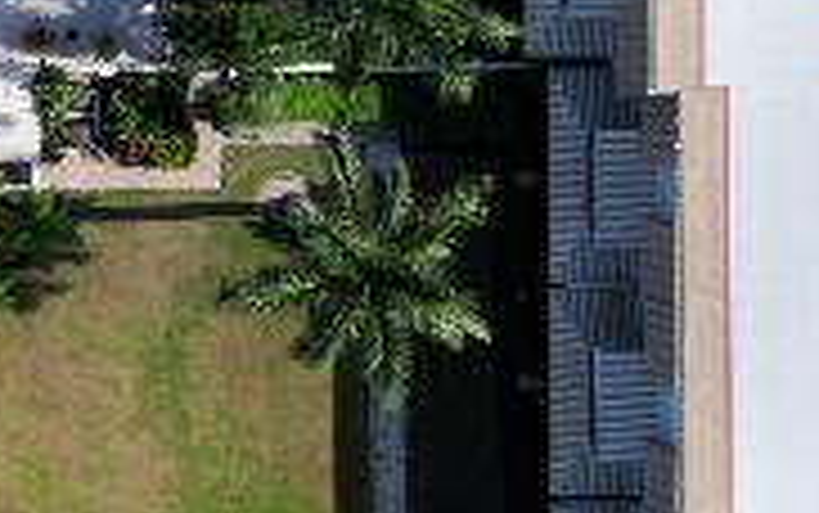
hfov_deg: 14.0
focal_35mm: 143
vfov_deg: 9.1
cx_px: -288
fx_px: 3194
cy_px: 14
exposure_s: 1/4000
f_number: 1.7
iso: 110
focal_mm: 6.72
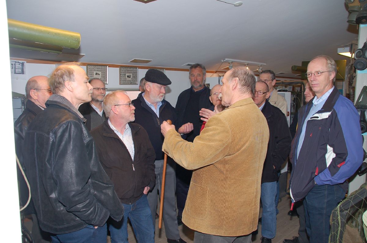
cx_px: 184
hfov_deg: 67.5
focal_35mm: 27
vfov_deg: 47.7
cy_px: 122
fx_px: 275
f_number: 5
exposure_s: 1/60
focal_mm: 18
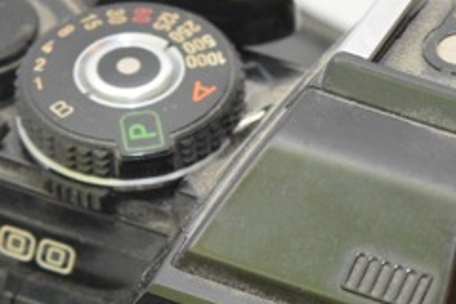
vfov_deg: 4.0
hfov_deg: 6.0
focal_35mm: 343
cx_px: 200
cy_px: 408
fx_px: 4345
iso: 3200
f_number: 5.6
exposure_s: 1/60
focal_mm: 55
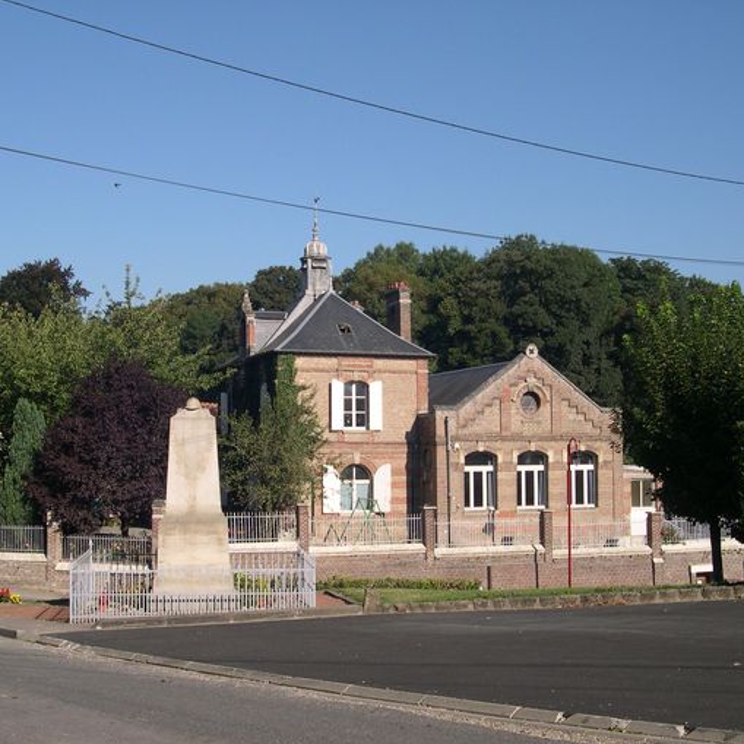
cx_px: 311
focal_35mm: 45
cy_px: 371
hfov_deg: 37.5
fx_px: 1094
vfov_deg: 37.6
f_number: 7.6
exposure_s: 1/199
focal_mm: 8
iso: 100
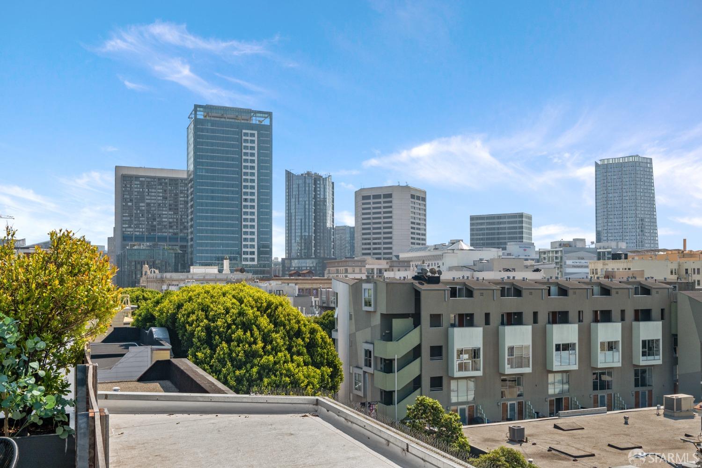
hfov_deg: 60.3
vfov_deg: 42.3
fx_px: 604
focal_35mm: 31
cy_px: 234
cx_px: 351
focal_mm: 21
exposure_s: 1/1000
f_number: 9
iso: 200
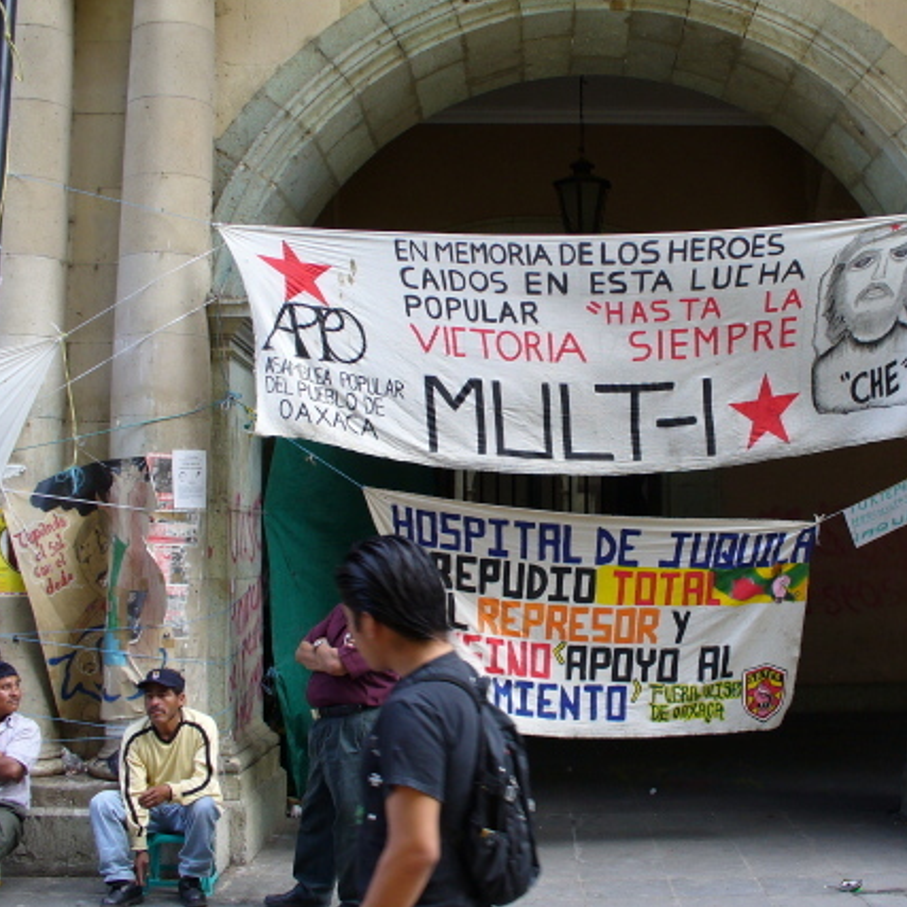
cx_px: 584
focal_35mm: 49
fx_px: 1453
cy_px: 431
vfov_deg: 34.7
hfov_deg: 34.4
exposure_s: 1/100
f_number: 2.8
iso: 80
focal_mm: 6.1
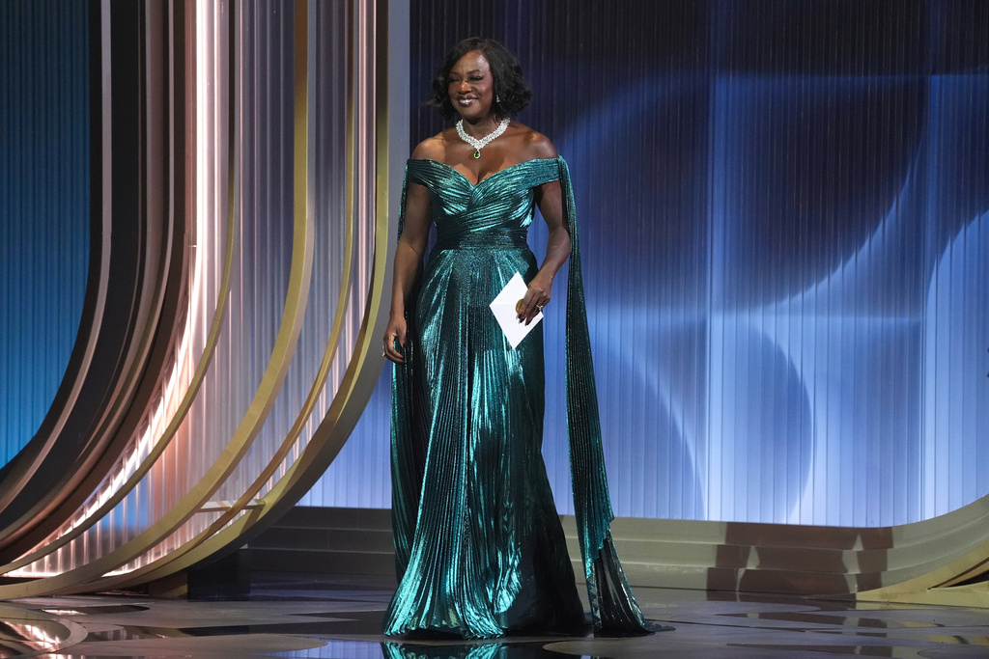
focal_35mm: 244
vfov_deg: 5.6
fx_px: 6704
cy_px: 330
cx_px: 494
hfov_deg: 8.4
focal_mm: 244
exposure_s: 1/200
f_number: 5.6
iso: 6400
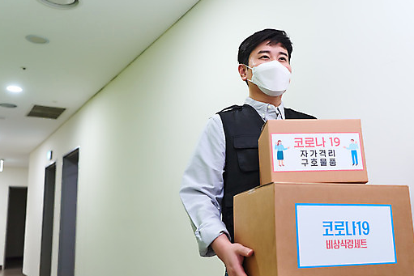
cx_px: 234
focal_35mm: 34
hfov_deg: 55.6
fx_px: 391
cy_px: 159
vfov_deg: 38.8
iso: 500
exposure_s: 1/125
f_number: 3.2
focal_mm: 29
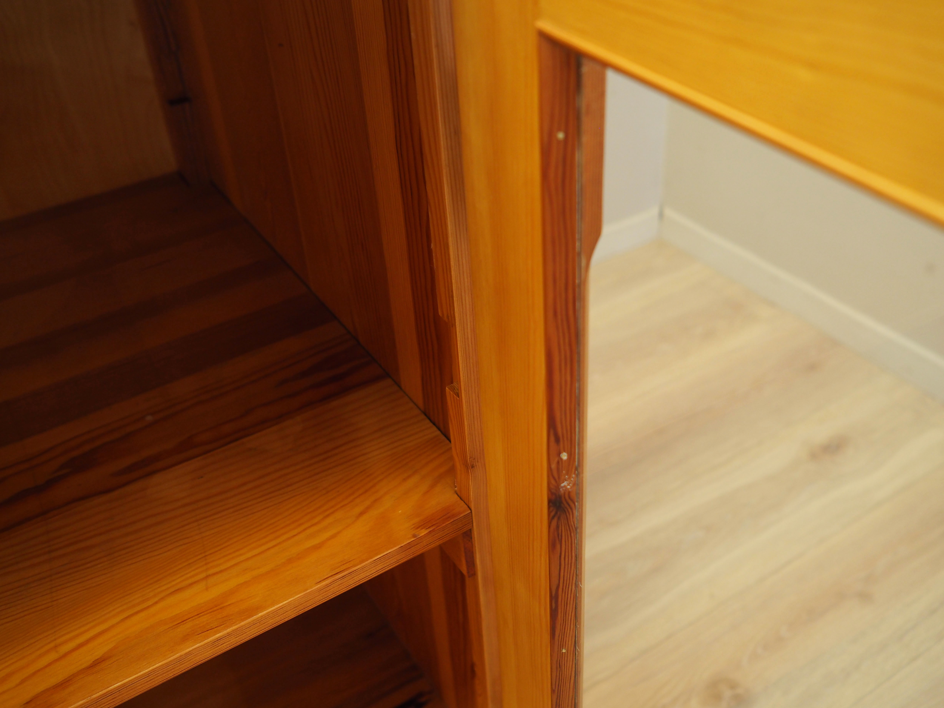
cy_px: 354
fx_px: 927
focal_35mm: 34
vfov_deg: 41.8
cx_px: 472
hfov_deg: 54.0
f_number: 2.5
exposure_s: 1/30
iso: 500
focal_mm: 17
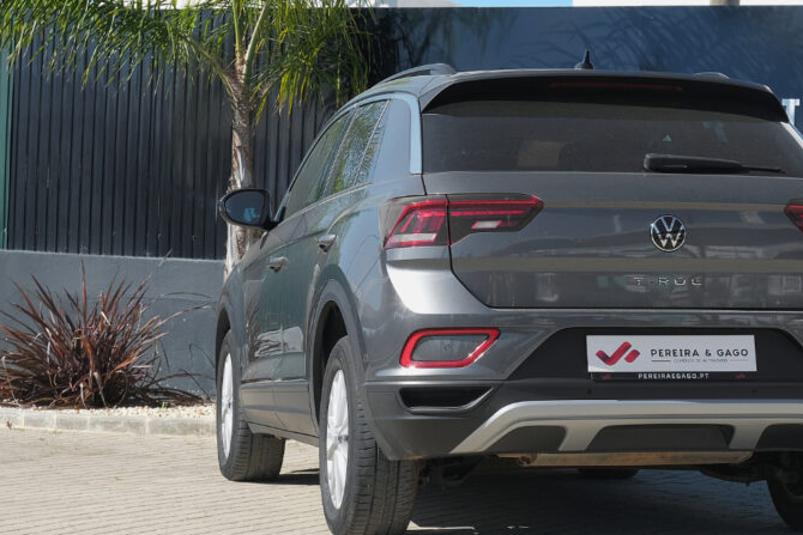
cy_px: 281
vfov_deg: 13.2
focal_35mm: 104
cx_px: 576
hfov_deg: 19.5
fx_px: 2320
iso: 250
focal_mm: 45
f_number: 9
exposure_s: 1/250
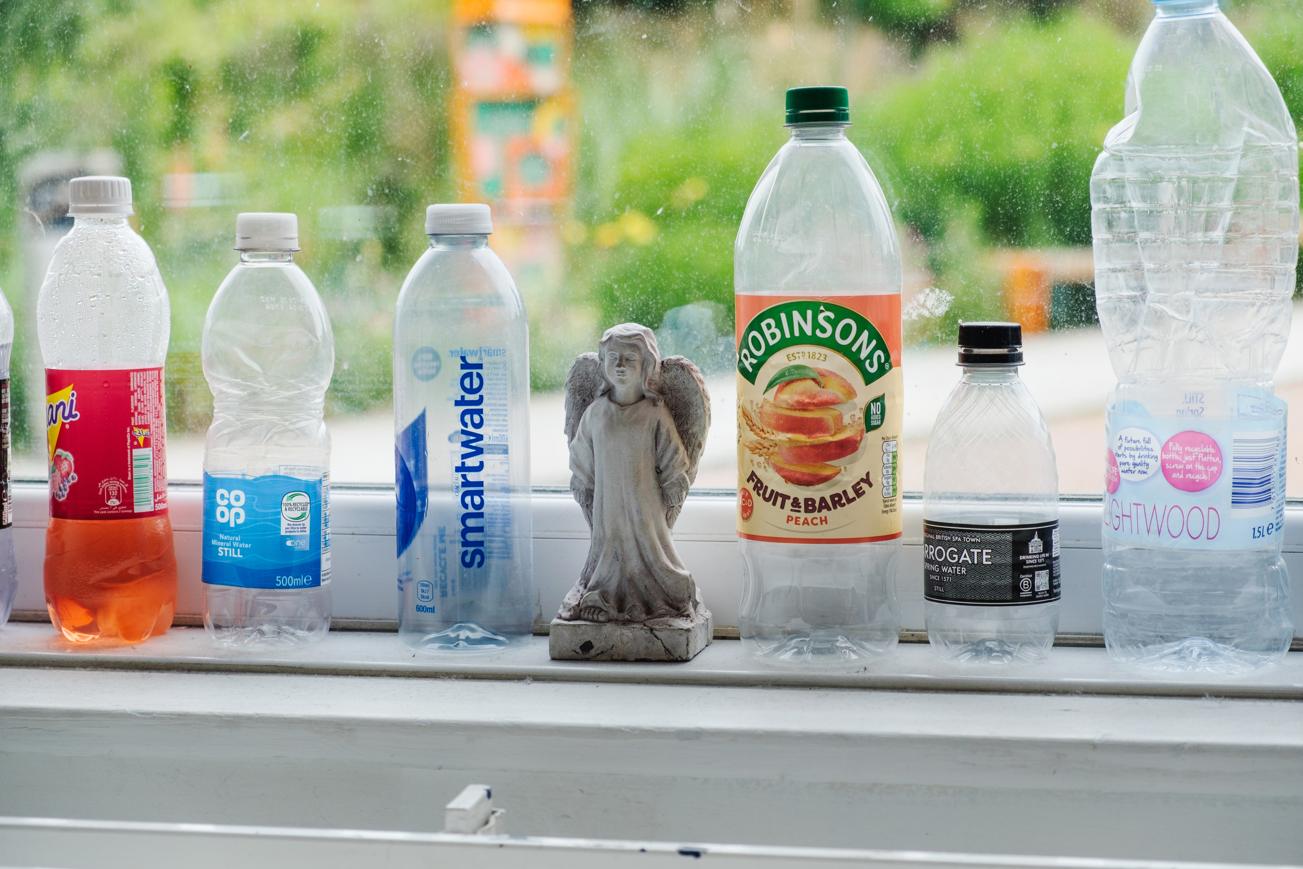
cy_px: 434
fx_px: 3004
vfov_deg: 16.5
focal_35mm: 83
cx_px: 652
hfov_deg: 24.5
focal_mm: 55
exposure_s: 1/500
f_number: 4
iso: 200
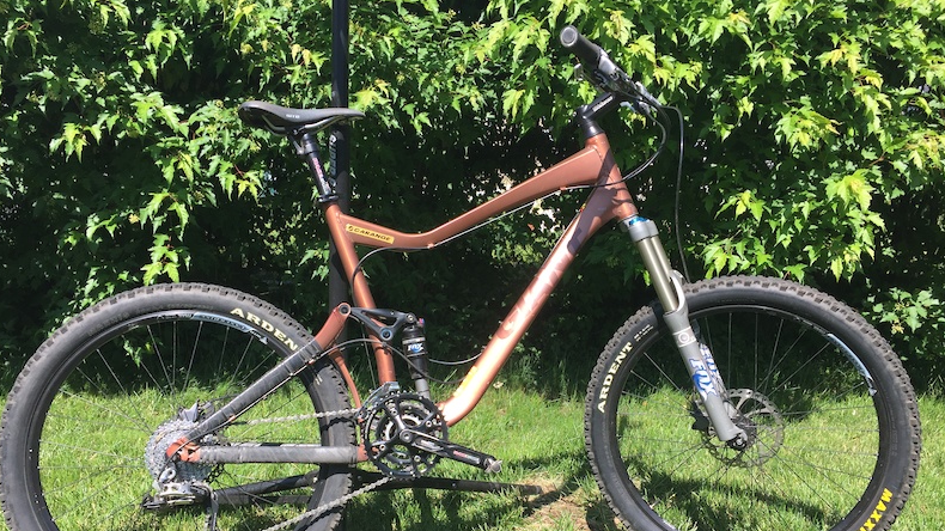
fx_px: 802
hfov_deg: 61.0
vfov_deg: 36.4
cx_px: 468
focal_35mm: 32
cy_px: 336
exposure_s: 1/898
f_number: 2.2
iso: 32
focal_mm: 4.15
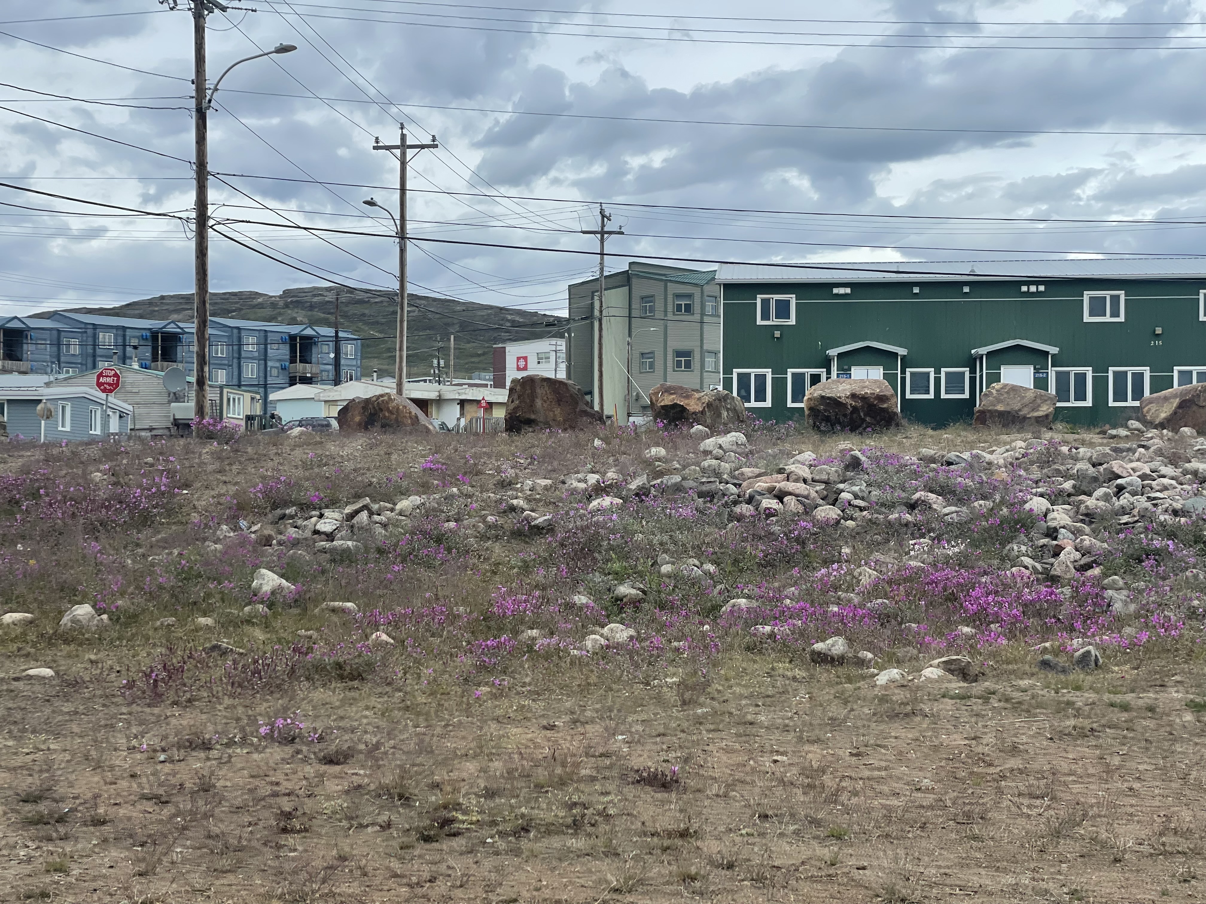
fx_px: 1812
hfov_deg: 36.8
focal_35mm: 52
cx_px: 603
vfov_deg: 28.0
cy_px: 452
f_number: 2
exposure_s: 1/1229
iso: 25
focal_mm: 6
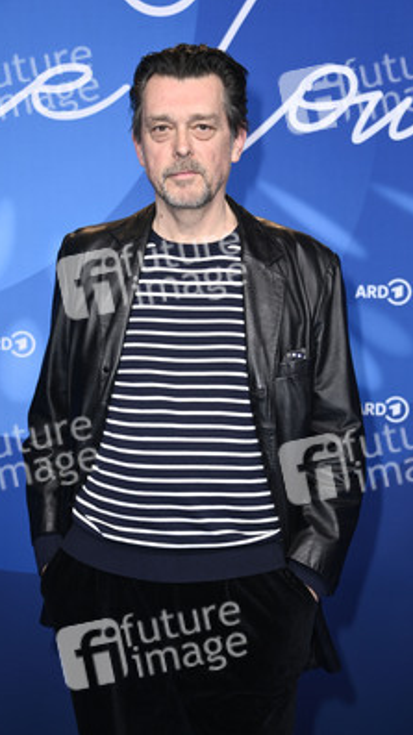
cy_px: 368
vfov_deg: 27.9
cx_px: 206
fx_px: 1481
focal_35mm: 76
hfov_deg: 15.9
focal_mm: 72
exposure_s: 1/250
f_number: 5.6
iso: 1000
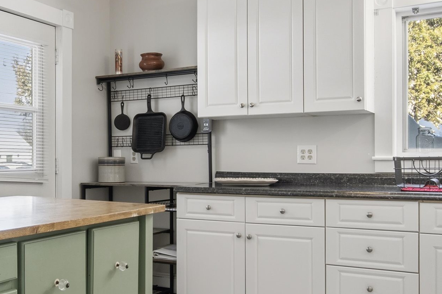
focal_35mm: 44
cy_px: 158
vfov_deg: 30.5
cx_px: 144
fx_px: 540
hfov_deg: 43.8
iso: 64
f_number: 11
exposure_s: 1/3.33
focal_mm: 12
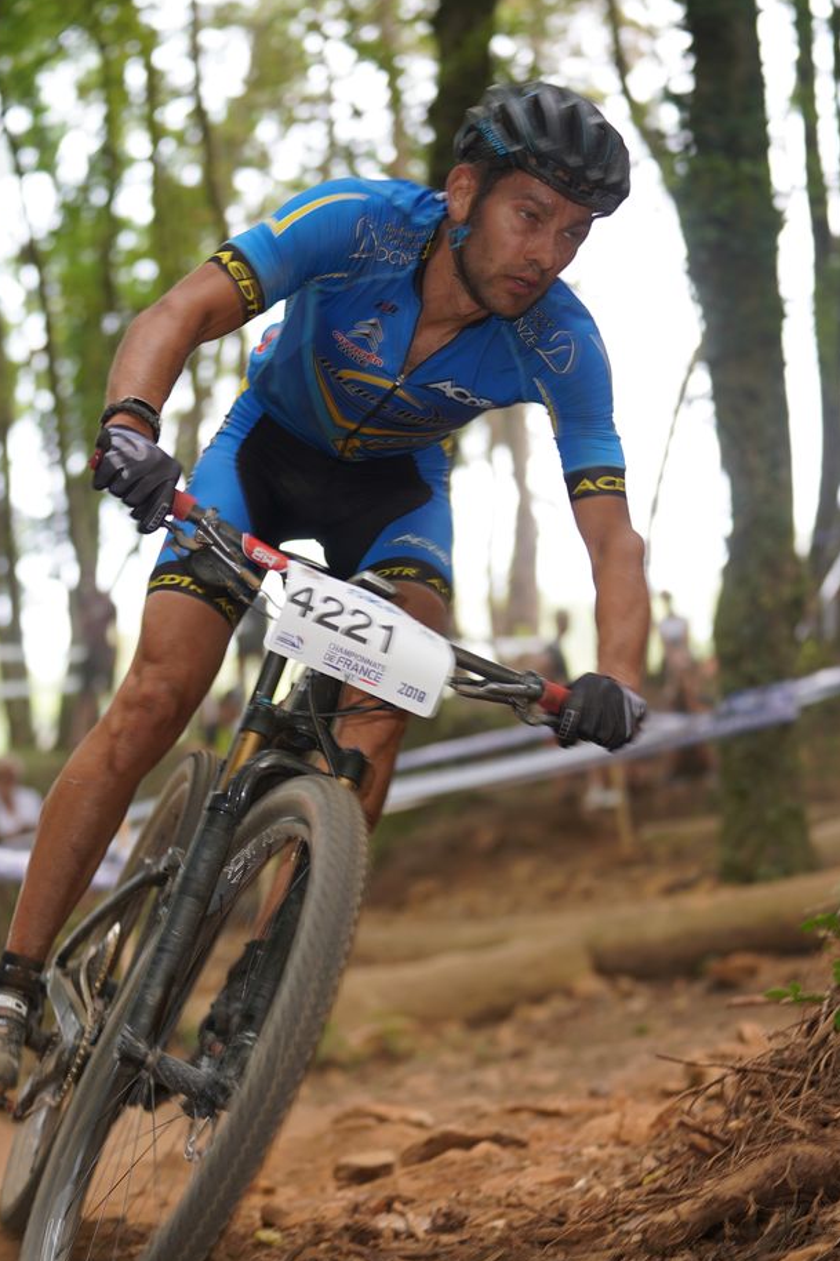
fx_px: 3431
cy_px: 759
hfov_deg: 14.0
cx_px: 397
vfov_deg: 20.8
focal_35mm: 98
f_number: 2.8
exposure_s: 1/100
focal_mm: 70
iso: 125
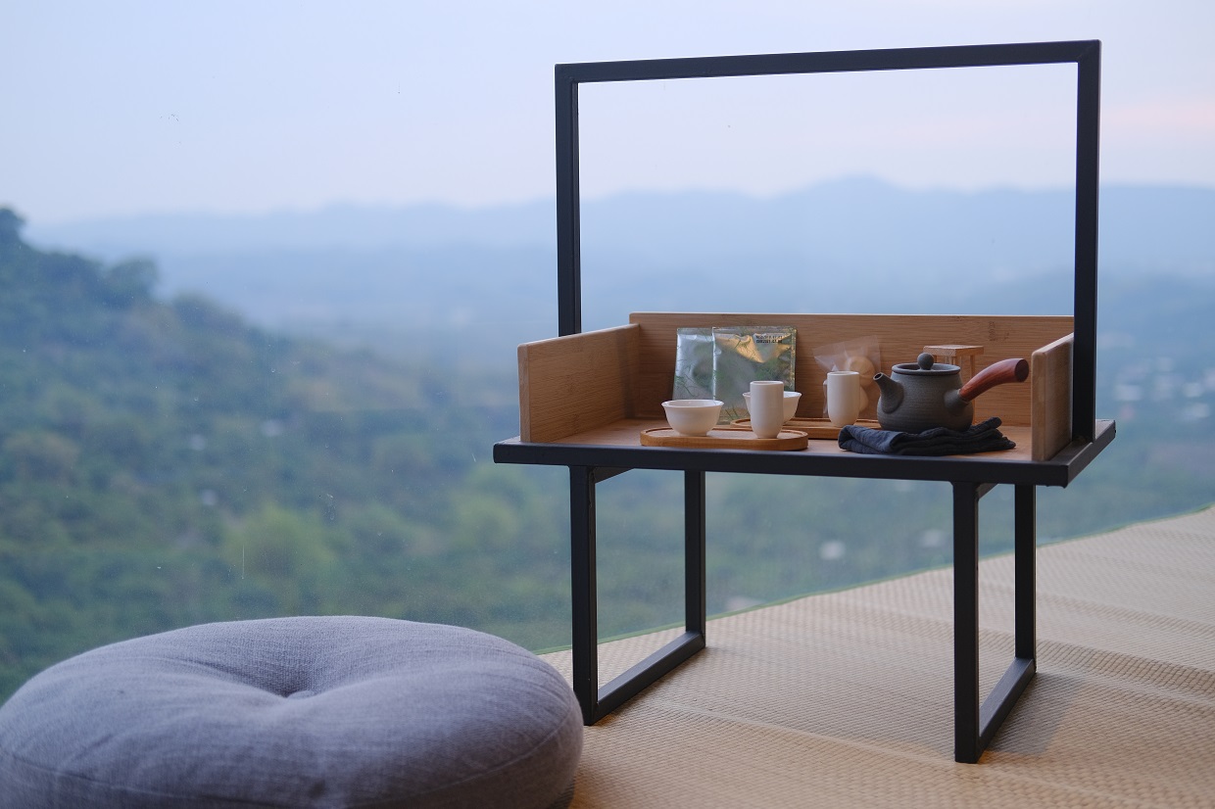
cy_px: 404
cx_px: 608
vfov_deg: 25.5
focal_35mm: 53
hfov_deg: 37.5
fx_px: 1788
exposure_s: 1/200
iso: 320
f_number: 2
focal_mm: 35
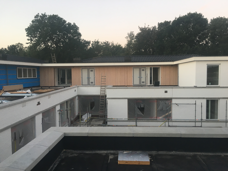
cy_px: 86
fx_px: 191
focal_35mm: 29
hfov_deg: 61.7
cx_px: 114
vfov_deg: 48.2
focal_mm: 4.15
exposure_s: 1/33
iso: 50
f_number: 2.2
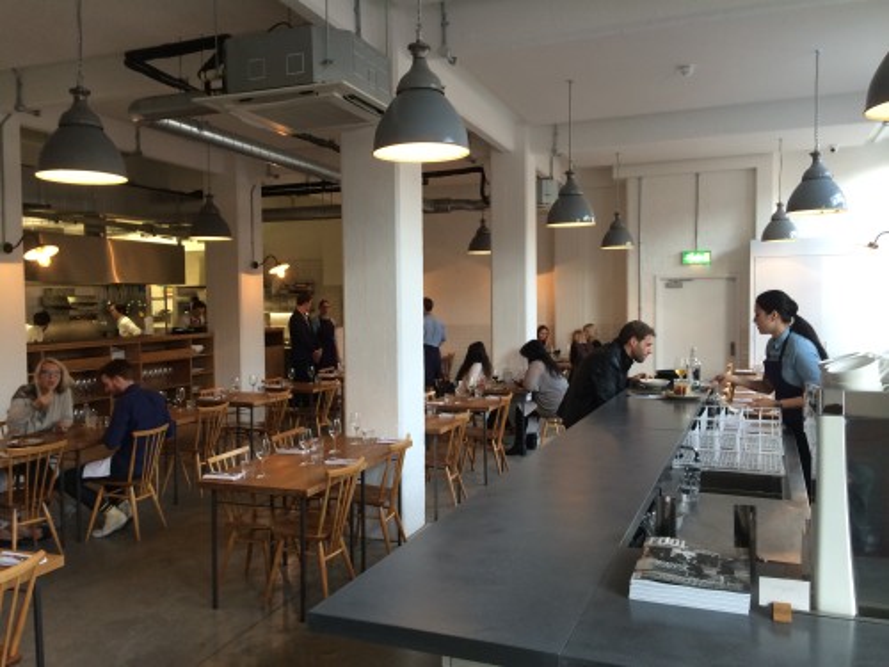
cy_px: 334
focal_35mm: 30
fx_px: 770
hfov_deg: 60.0
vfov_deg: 46.8
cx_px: 444
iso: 80
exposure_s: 1/30
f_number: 2.2
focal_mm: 4.12
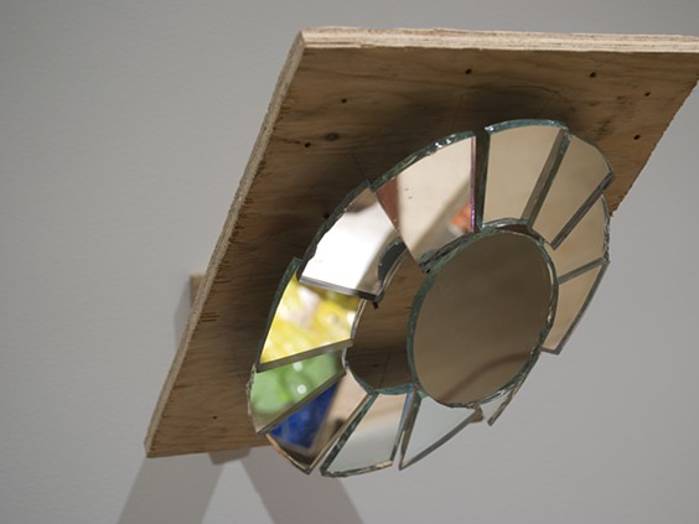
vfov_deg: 24.8
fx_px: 1191
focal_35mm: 59
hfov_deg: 32.7
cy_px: 261
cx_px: 385
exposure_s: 1
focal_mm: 36
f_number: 5.6
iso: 100
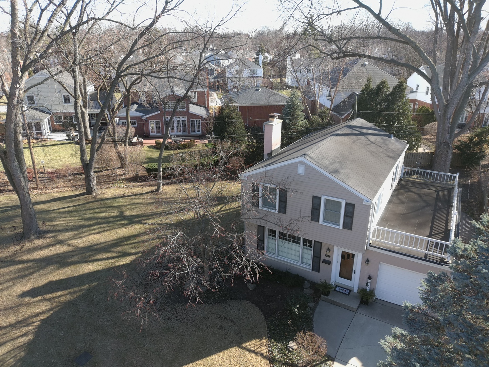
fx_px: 367
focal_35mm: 26
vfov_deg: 53.1
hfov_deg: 67.3
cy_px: 184
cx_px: 244
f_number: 1.8
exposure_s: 1/240
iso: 100
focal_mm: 4.74
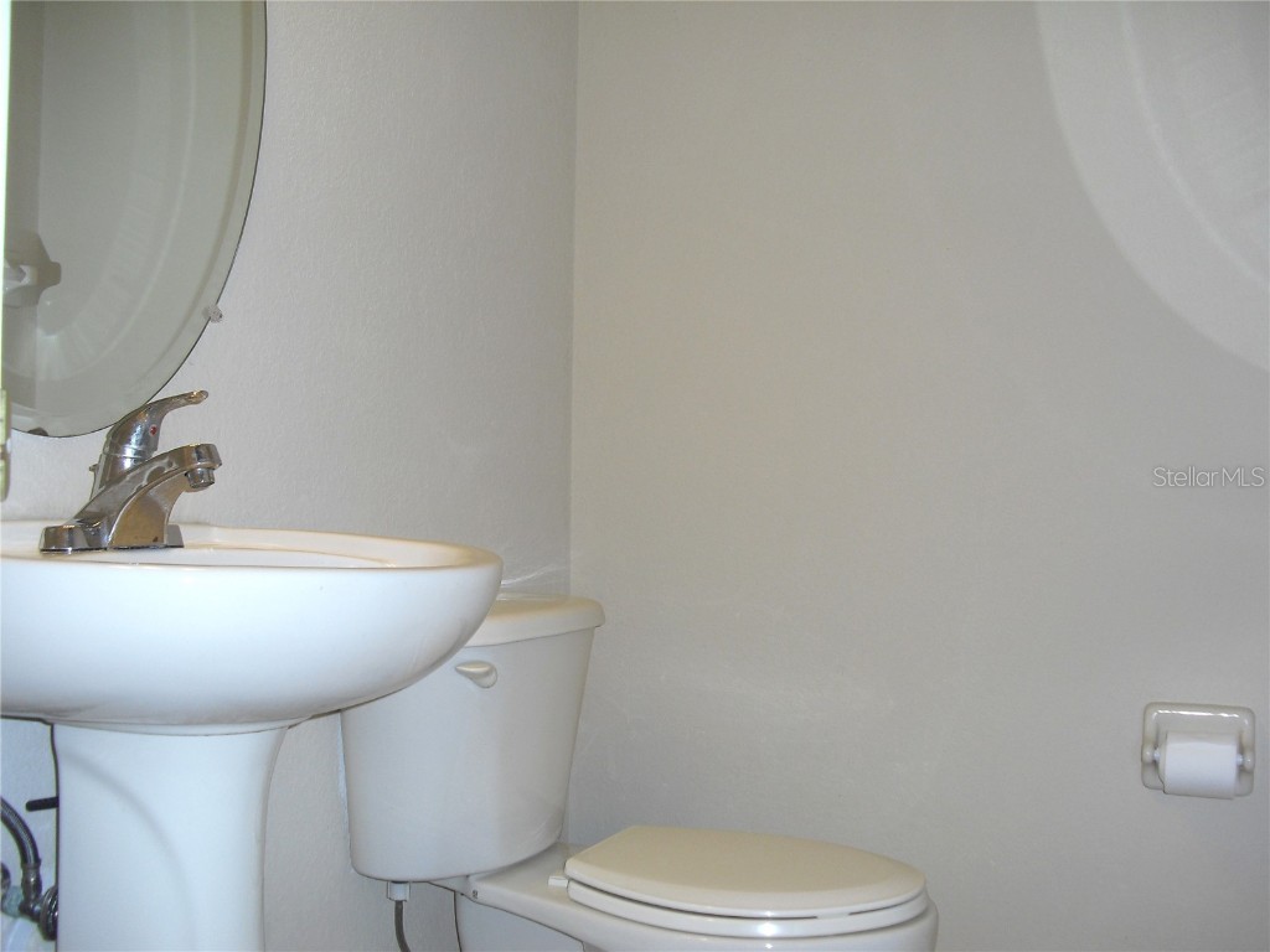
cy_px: 476
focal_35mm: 36
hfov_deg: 51.4
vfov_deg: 39.7
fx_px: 1321
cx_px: 635
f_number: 3.1
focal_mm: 6.3
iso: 100
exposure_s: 1/60
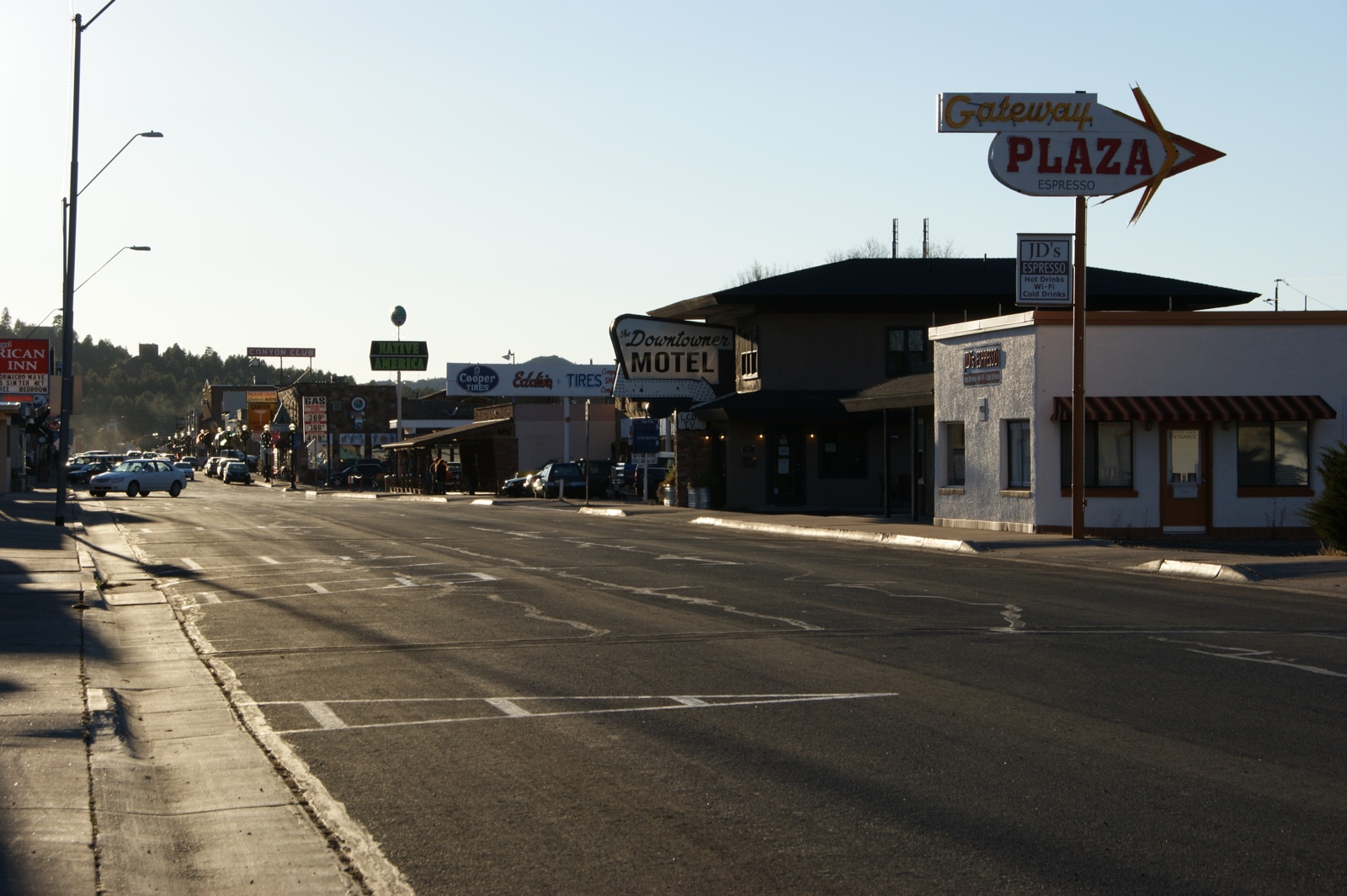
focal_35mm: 90
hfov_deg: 22.6
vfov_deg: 15.2
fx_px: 3365
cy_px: 448
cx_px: 674
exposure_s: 1/160
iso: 100
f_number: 11
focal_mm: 60
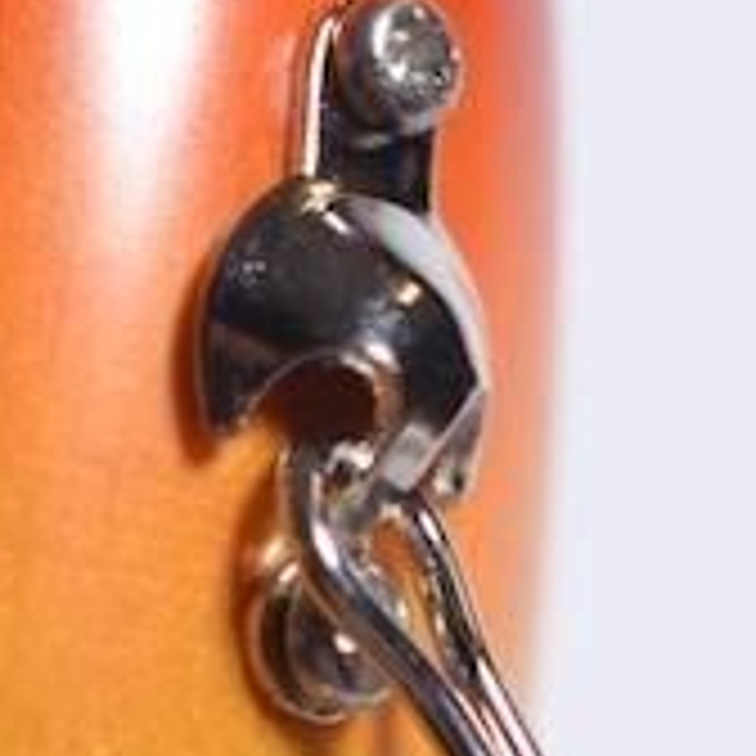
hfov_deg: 7.2
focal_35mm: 243
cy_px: 940
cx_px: 158
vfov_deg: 7.1
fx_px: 6004
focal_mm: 40
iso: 800
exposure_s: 1/125
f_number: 5.6
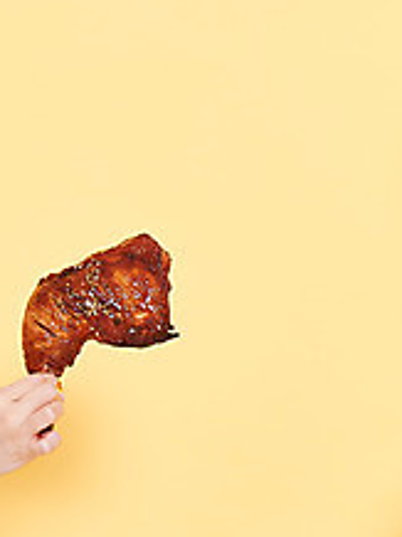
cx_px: 393
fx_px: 7587
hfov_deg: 3.0
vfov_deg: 4.1
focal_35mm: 489
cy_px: 384
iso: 100
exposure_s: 1/125
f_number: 11
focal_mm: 185
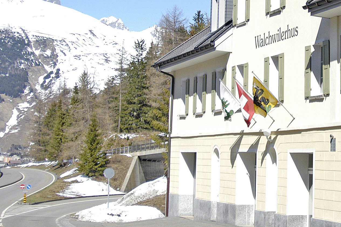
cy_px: 41
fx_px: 814
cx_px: 320
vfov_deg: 15.7
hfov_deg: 22.9
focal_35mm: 86
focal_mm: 24
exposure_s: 1/4000
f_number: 2.8
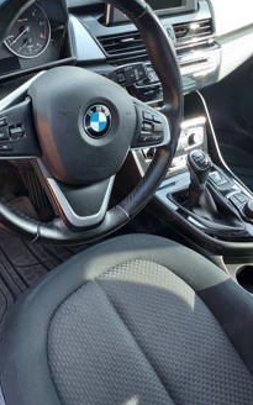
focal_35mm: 31
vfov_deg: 60.8
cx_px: 94
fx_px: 342
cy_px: 165
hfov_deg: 40.3
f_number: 1.8
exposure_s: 1/50
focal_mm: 4.6
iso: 80
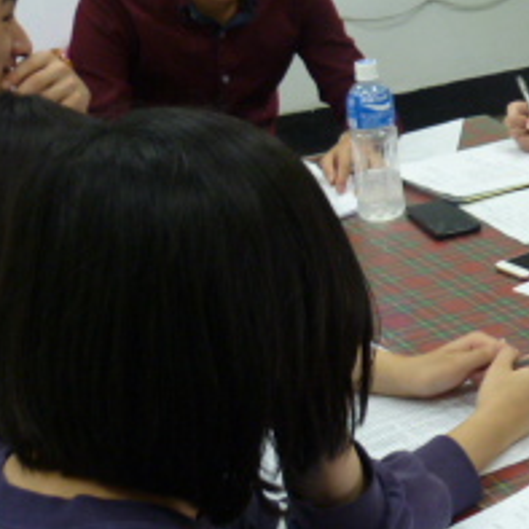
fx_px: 1539
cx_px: 626
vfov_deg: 19.3
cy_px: 99
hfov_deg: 18.5
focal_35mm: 89
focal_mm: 5.5
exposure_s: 1/30
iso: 160
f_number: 2.8
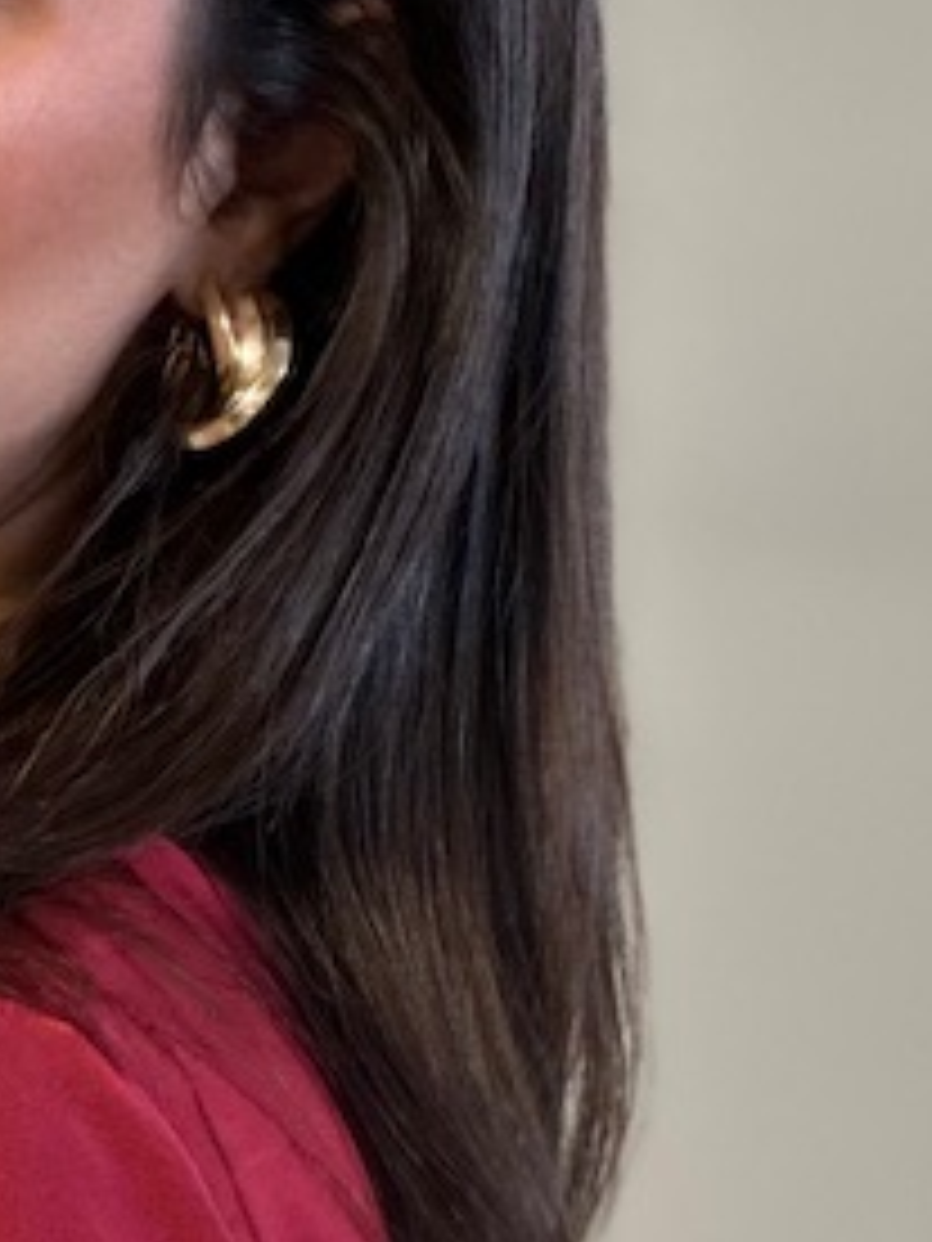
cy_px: 1899
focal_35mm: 357
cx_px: -176
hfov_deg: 4.2
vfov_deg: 5.5
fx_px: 12816
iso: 80
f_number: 2.8
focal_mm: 9
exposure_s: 1/100
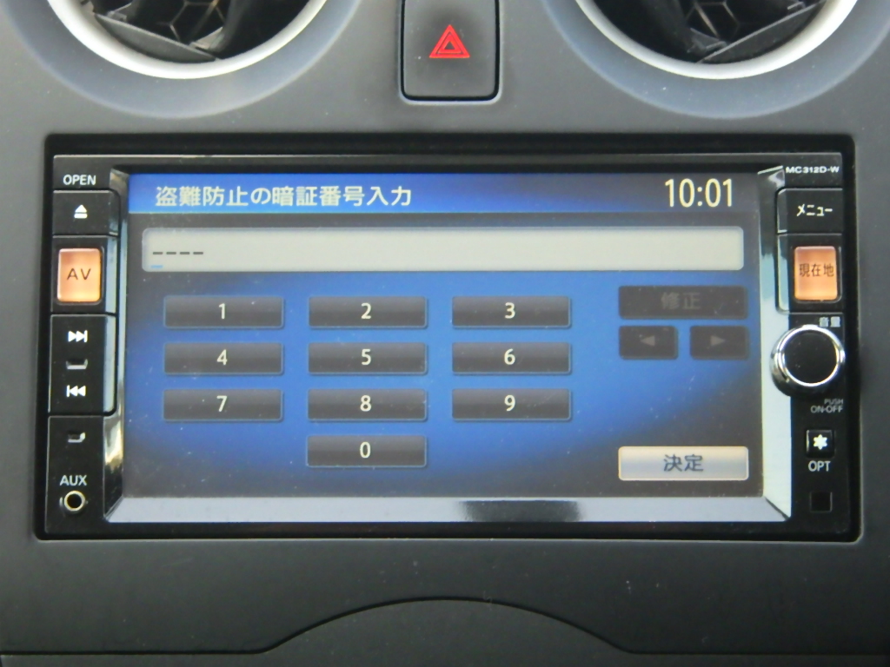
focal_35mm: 140
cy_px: 334
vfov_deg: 10.6
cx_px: 445
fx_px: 3599
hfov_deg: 14.1
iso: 1250
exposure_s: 1/125
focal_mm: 25
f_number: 5.5
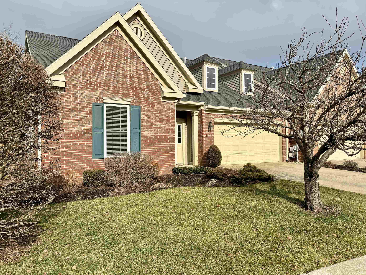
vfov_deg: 53.1
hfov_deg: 67.3
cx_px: 183
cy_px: 138
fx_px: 275
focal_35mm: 26
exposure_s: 1/4255
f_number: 1.6
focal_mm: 5.96
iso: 50
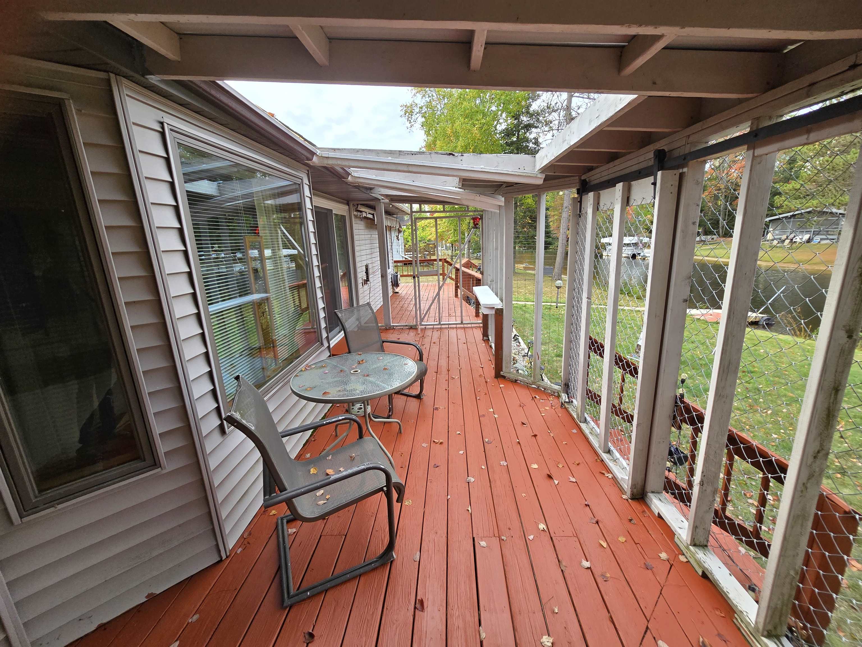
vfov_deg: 89.9
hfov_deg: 106.2
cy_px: 324
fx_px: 324
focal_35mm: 13
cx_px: 431
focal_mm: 2.2
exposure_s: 1/719
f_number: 2.2
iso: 100
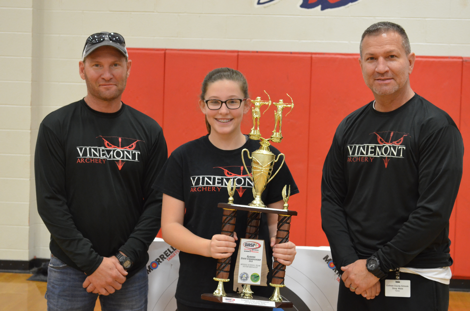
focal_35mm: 69
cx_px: 235
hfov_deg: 29.3
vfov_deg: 19.6
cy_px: 156
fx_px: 899
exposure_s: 1/60
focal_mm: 46
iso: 2500
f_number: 5.6
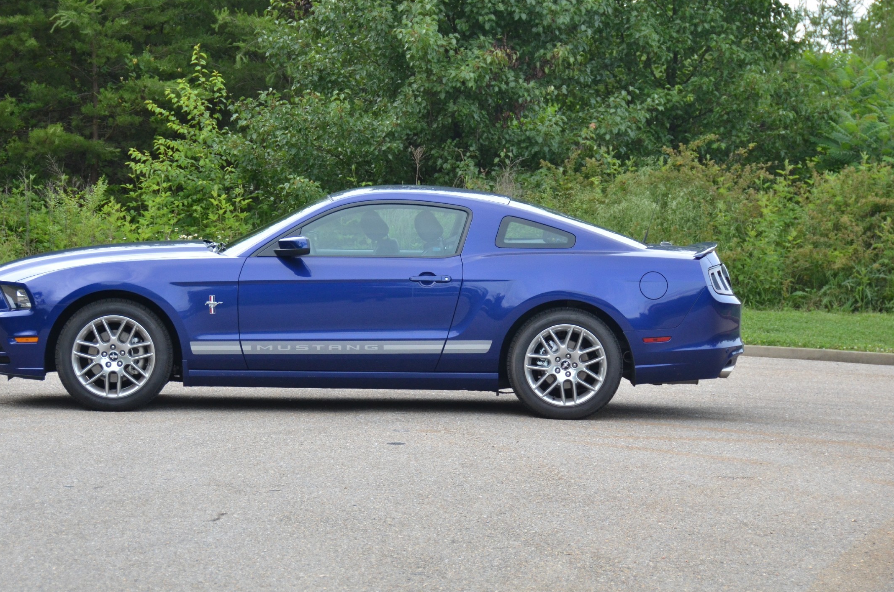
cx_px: 384
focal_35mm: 158
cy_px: 257
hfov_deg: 13.0
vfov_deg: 8.6
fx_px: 3916
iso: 800
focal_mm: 90
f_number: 5.3
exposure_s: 1/800
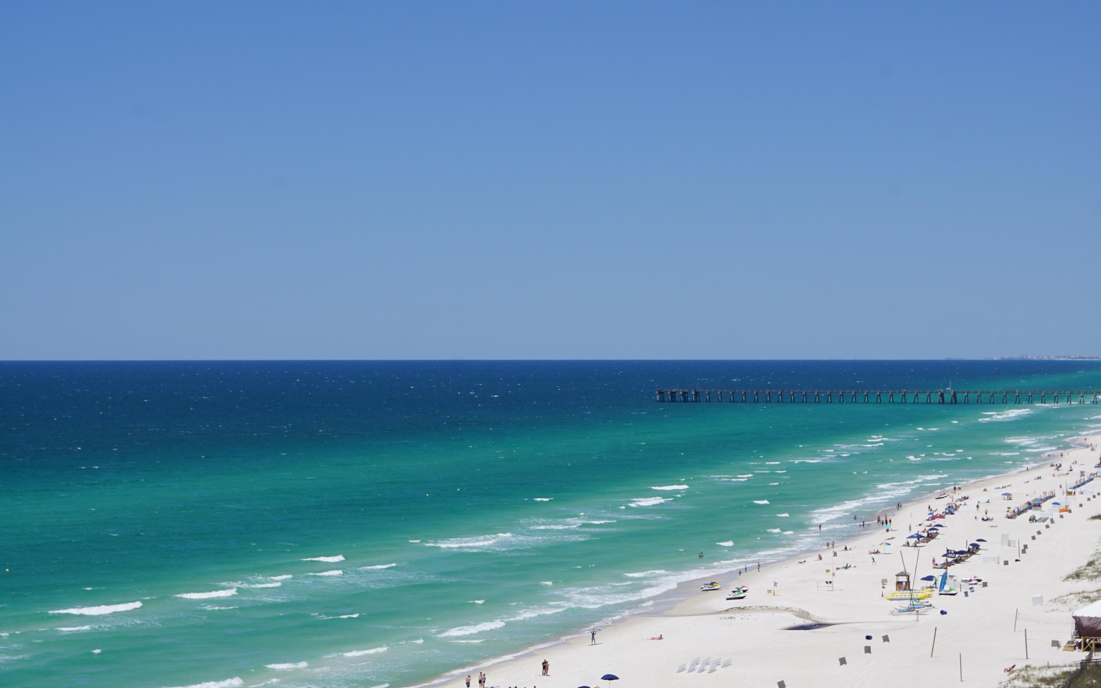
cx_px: 551
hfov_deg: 24.5
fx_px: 2536
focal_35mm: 85
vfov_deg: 15.5
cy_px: 360
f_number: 11
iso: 100
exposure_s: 1/250
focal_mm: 55
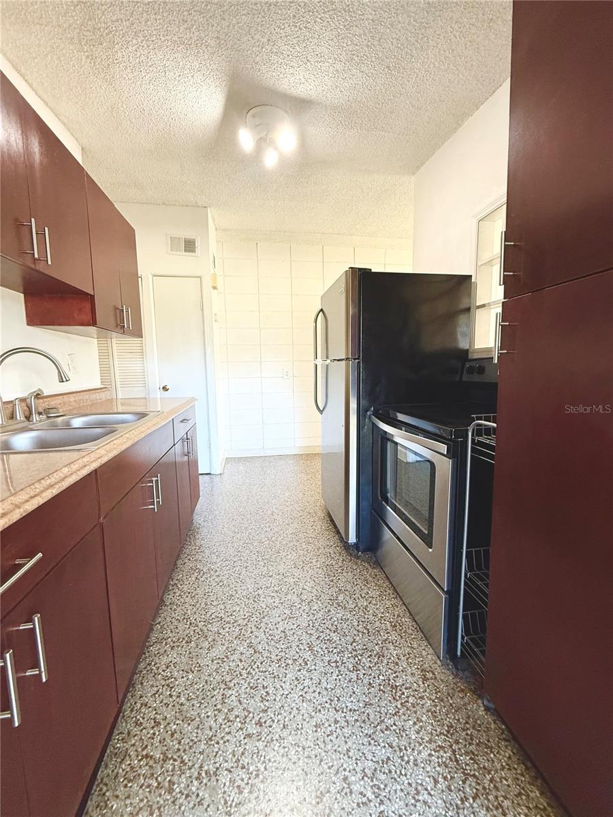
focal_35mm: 14
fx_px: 331
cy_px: 408
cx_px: 306
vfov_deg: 102.1
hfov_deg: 85.7
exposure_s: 1/60
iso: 200
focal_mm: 2.22
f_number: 2.2
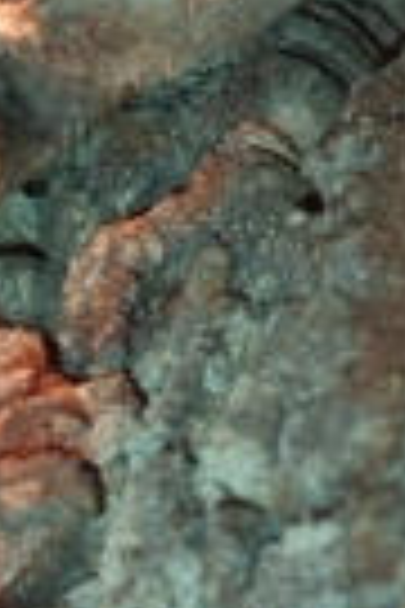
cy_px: 135
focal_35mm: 222
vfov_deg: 9.3
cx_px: -90
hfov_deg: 6.2
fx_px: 3746
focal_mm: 5.31
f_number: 1.7
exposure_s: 1/33
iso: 160
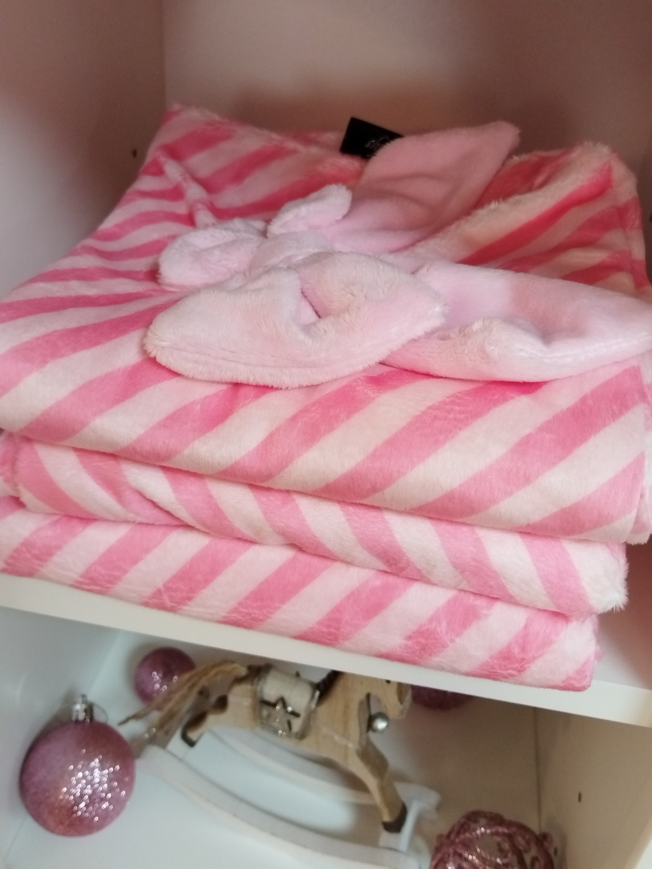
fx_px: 779
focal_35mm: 31
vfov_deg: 58.4
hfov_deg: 45.4
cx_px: 326
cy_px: 434
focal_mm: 4.95
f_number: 1.9
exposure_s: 1/33.3
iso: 640
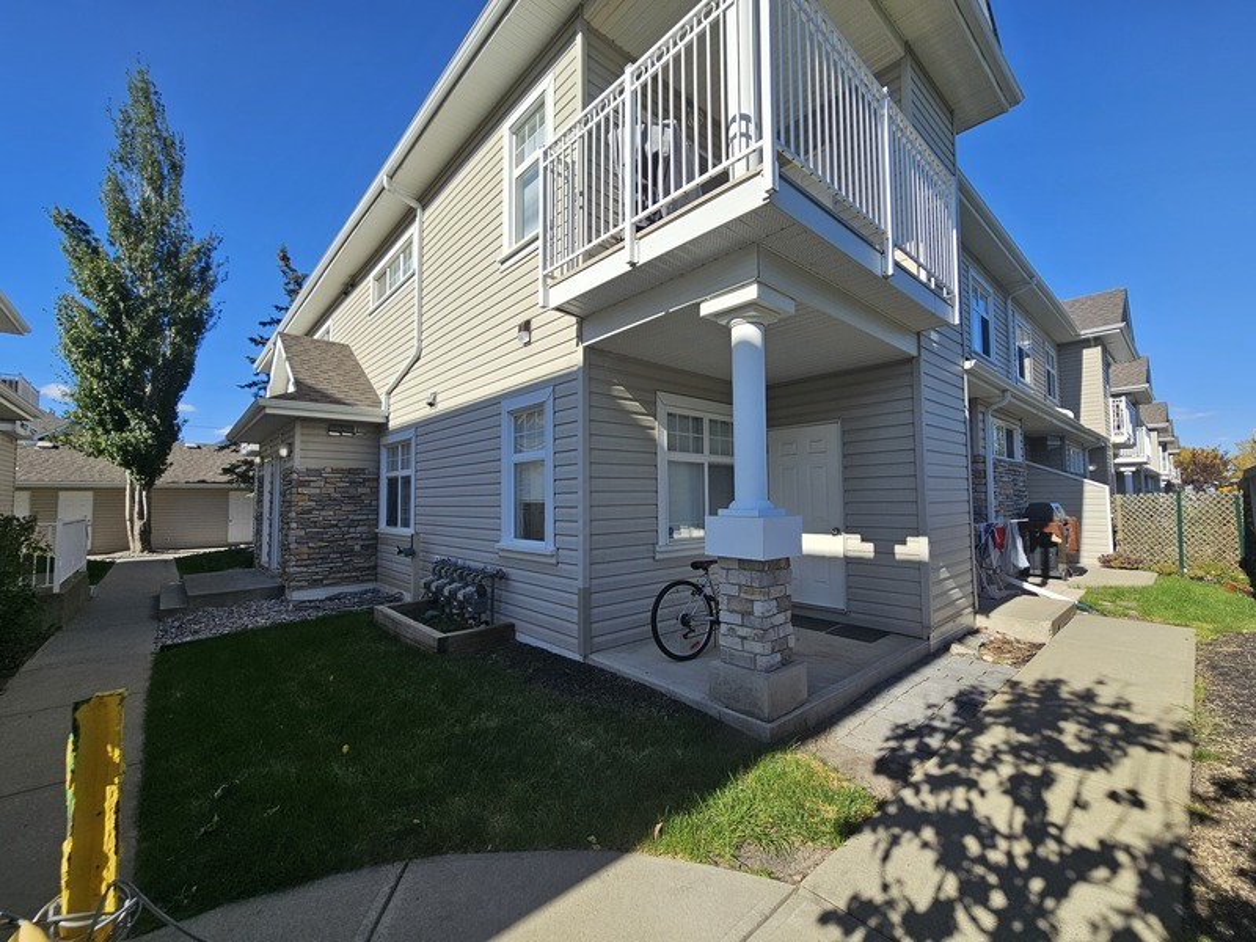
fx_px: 472
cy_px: 471
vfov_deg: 89.9
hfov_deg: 106.2
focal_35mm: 13
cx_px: 628
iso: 50
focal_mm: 2.2
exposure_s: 1/1751
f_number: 2.2
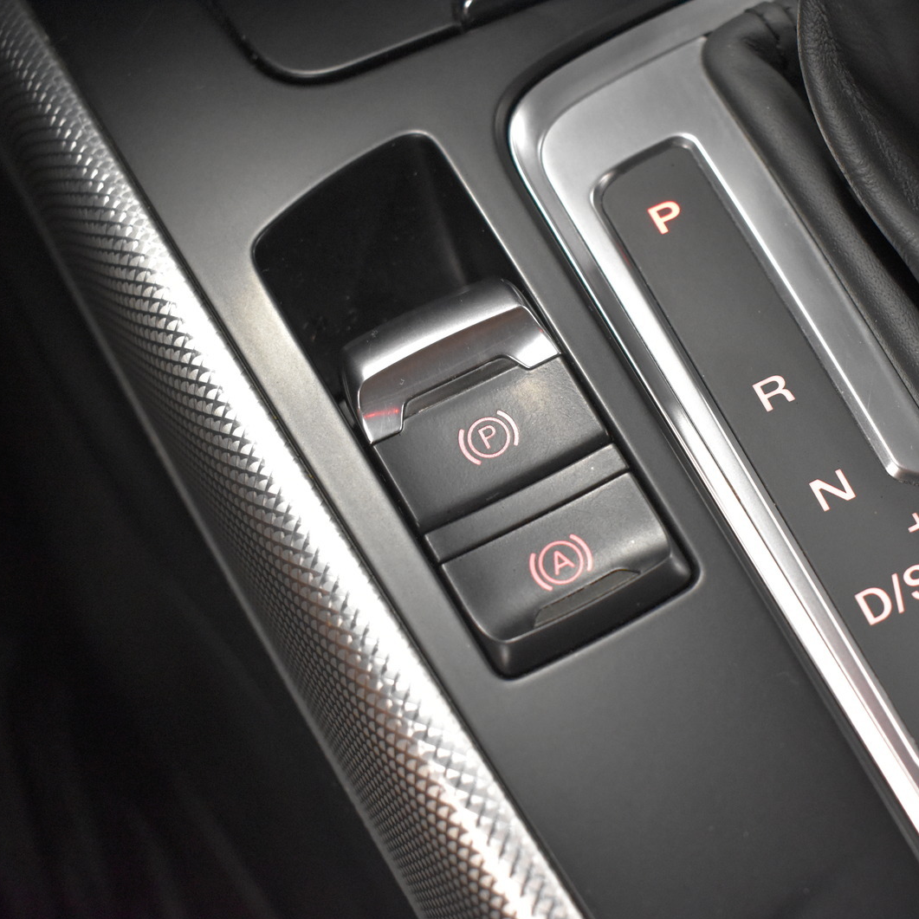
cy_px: 461
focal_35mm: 49
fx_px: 1461
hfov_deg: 34.8
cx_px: 555
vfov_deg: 34.9
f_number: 4
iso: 3200
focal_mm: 25
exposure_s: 1/100
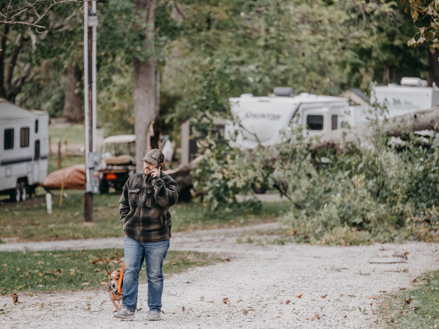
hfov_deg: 11.4
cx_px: 217
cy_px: 165
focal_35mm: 174
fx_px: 2206
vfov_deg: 8.5
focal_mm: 160
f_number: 2.8
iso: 800
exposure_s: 1/125
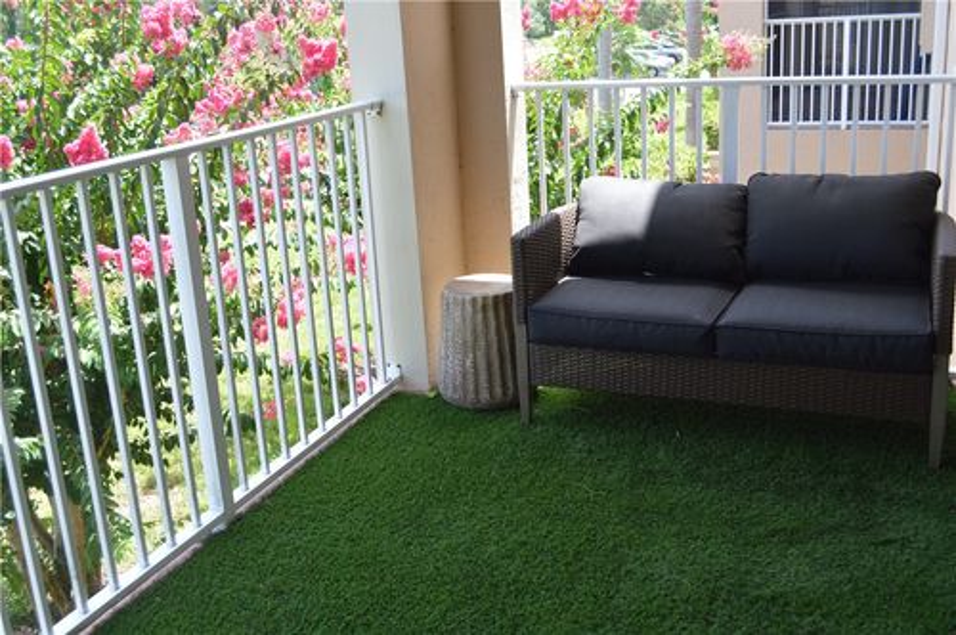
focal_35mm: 36
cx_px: 478
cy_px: 318
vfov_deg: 36.8
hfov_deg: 53.2
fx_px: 955
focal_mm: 24
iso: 220
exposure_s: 1/125
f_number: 5.6
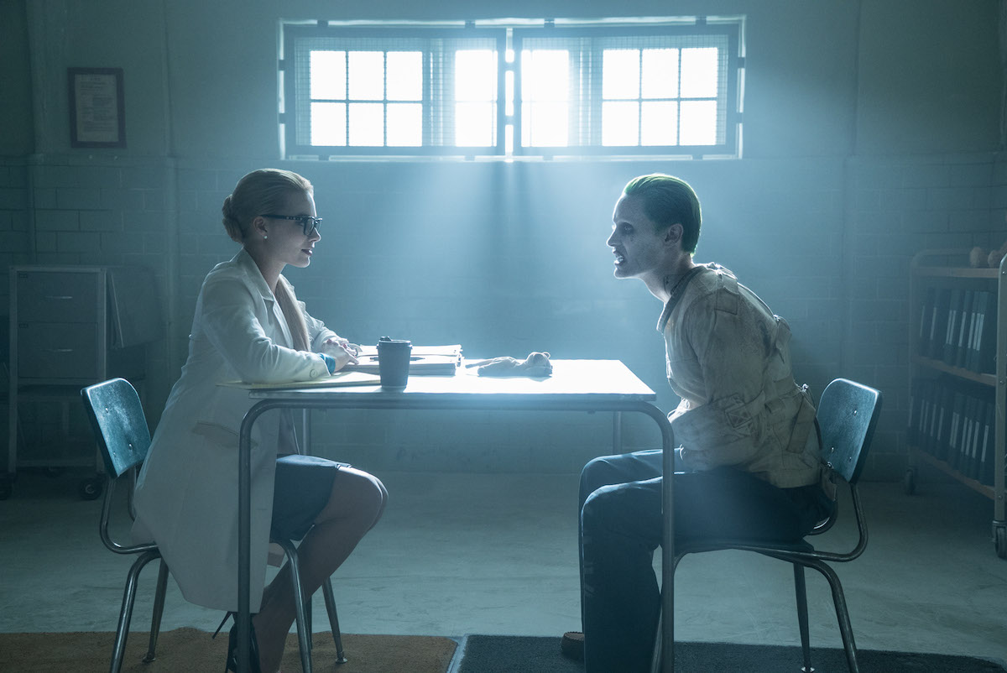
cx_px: 504
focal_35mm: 45
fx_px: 1260
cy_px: 336
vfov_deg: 29.9
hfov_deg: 43.6
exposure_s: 1/160
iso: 3200
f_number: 4
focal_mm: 45
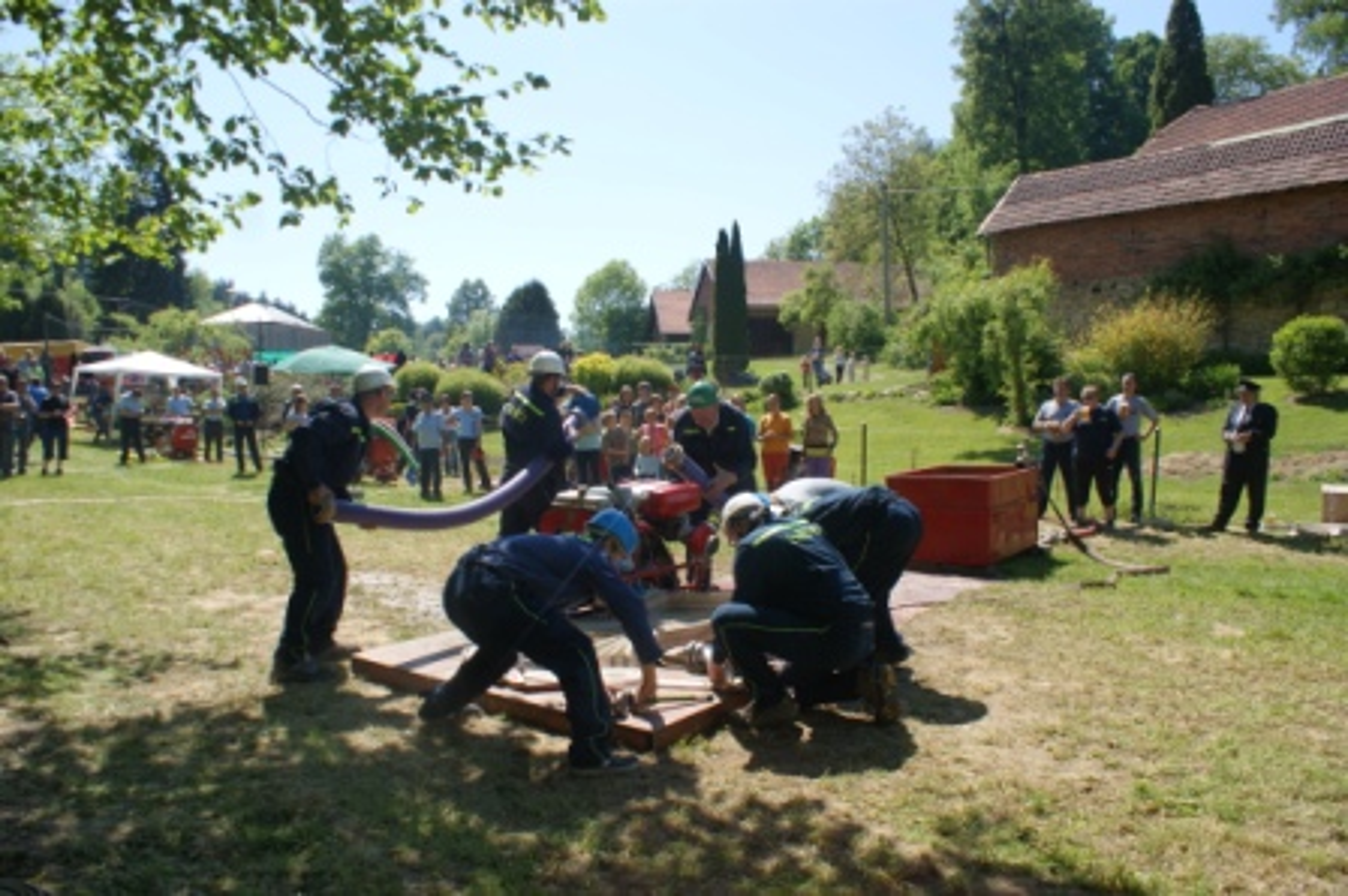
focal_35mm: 27
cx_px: 674
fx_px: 1010
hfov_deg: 67.4
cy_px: 448
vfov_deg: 47.9
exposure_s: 1/320
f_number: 5
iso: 100
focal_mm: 18
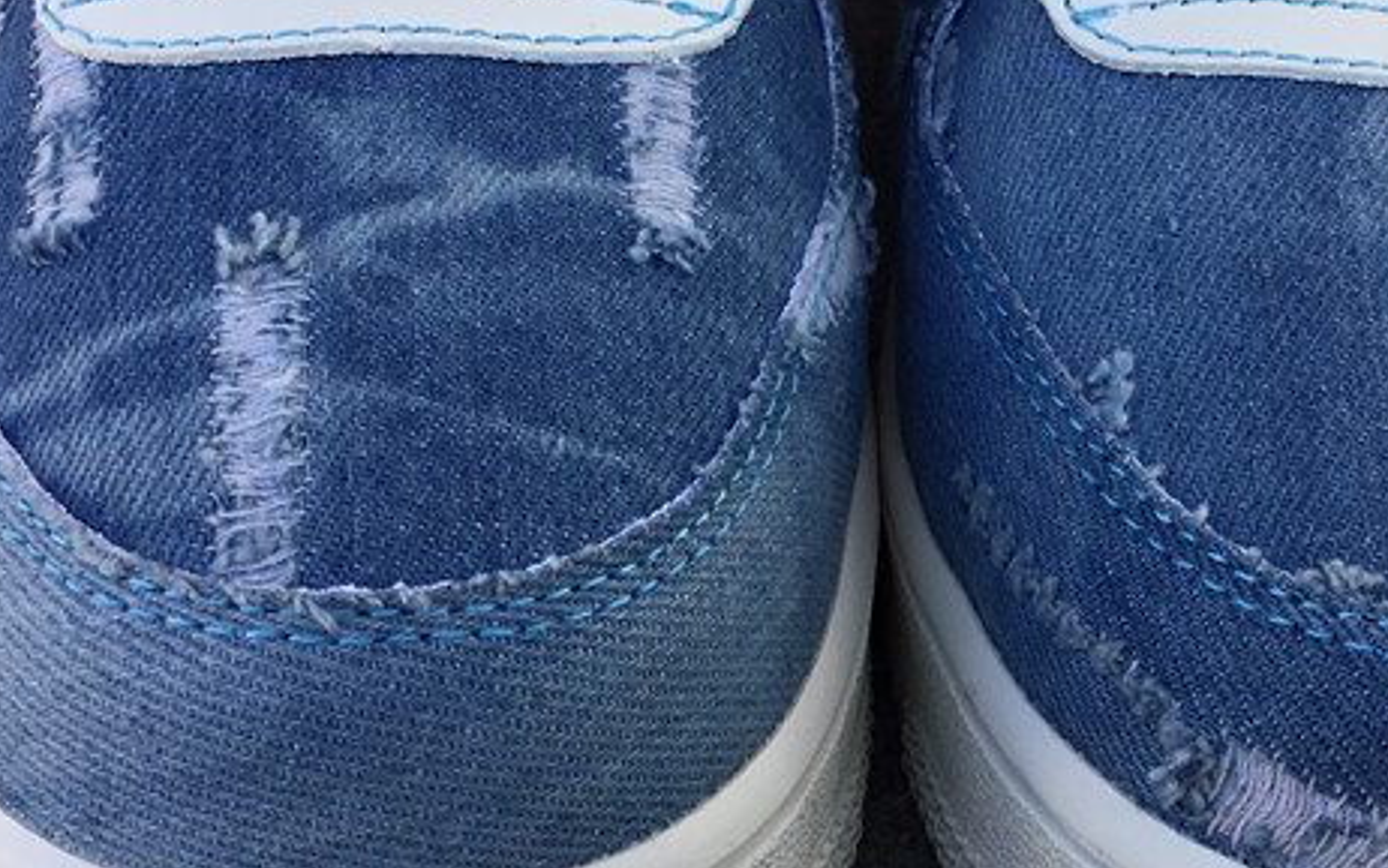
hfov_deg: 31.8
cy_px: 371
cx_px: 904
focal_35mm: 64
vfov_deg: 20.3
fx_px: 2422
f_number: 2.4
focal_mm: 3.3
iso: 25
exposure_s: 1/312
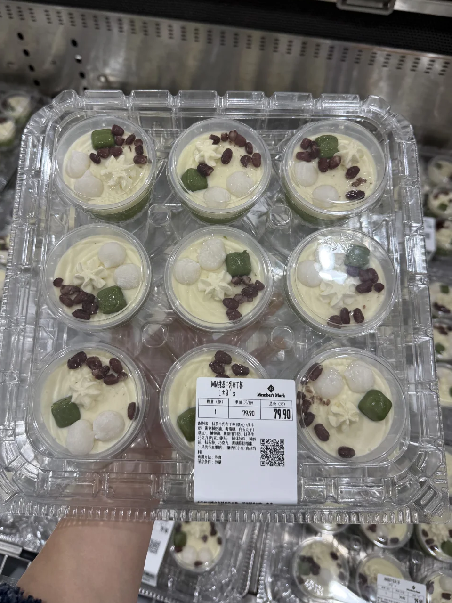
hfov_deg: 51.3
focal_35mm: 27
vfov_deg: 65.2
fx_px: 470
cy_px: 270
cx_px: 203
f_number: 1.78
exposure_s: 1/121
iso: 64
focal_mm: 6.76
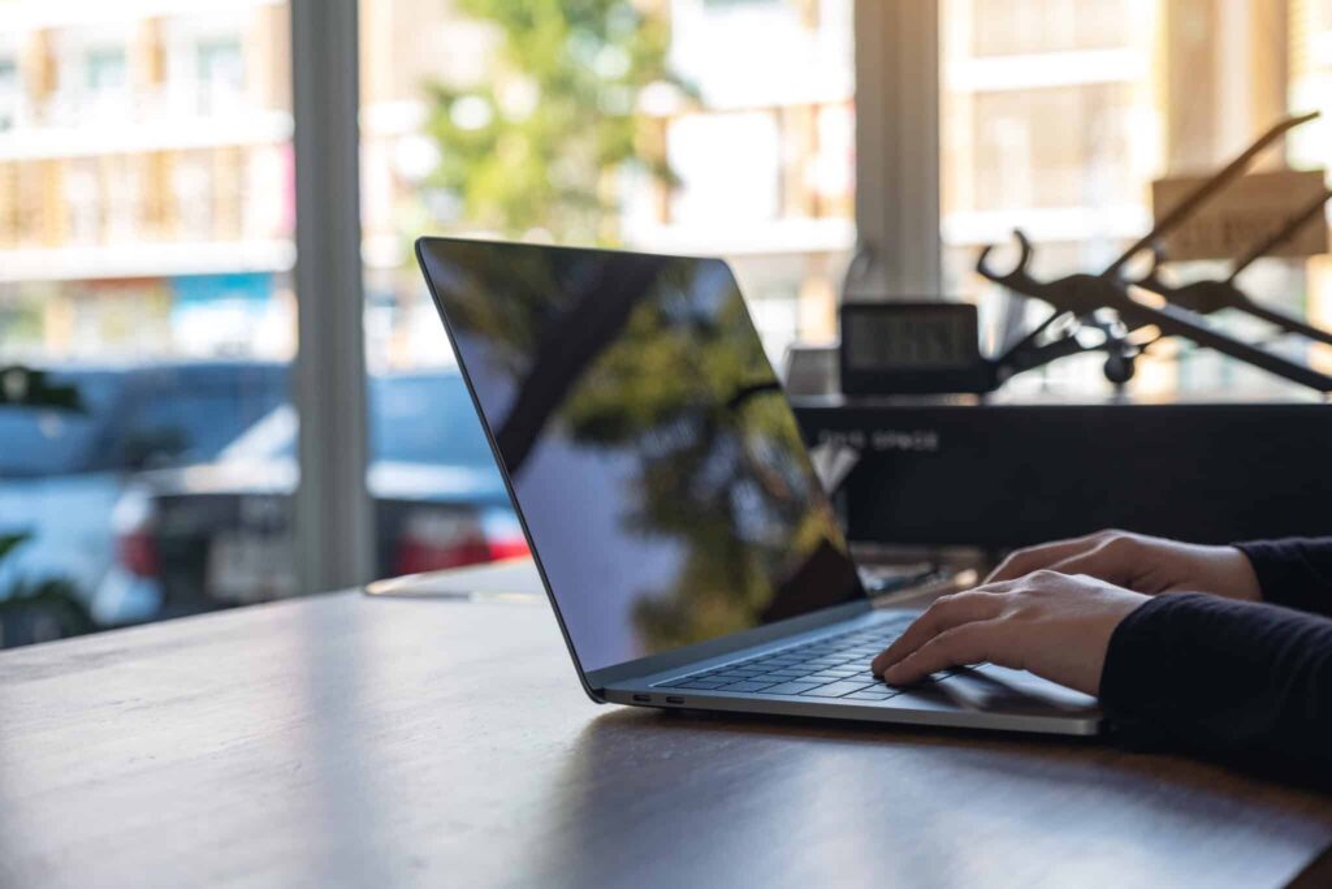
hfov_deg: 34.5
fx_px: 2146
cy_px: 444
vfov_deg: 23.4
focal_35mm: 58
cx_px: 666
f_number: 2.8
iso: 200
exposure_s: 1/400
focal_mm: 38.8
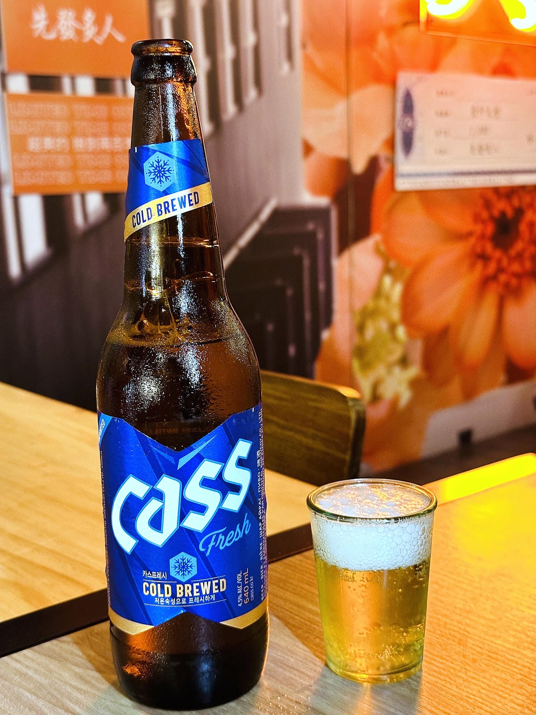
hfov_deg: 30.3
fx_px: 991
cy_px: 358
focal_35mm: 48
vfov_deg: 39.7
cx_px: 268
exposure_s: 1/40
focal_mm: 6.86
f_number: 1.78
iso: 500
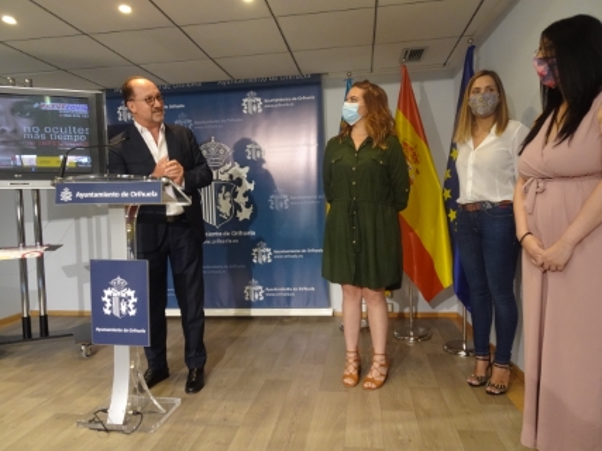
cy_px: 226
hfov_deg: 71.6
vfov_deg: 56.8
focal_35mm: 24
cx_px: 301
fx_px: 417
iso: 400
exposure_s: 1/60
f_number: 3.5
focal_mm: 4.25
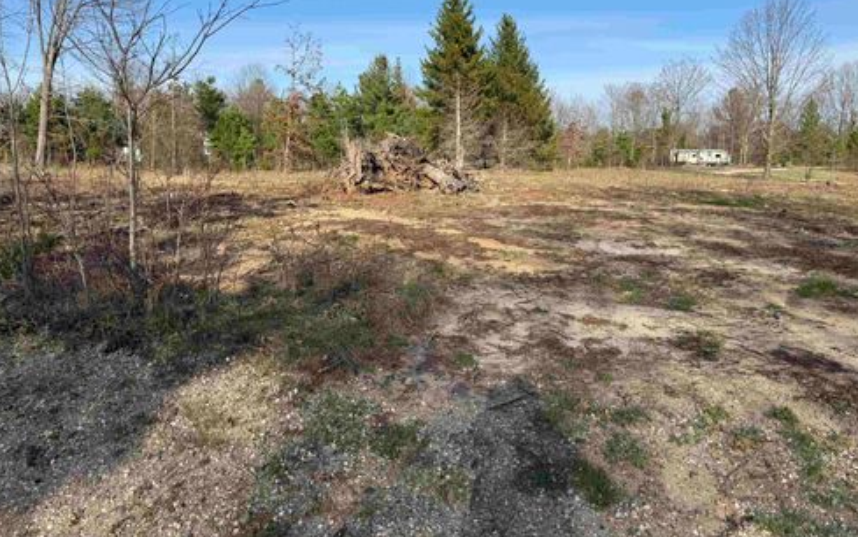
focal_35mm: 26
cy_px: 254
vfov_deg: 47.6
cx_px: 433
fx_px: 608
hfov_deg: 70.4
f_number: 1.78
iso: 80
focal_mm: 6.76
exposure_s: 1/2801
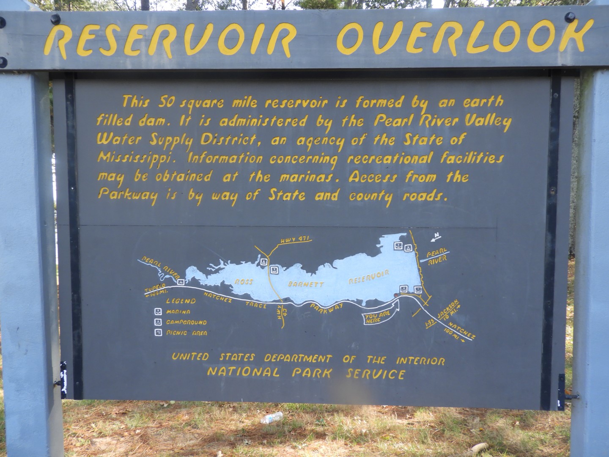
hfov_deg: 71.6
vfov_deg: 56.8
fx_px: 422
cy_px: 228
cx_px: 304
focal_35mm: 24
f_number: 3.3
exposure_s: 1/100
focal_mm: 4.3
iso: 100
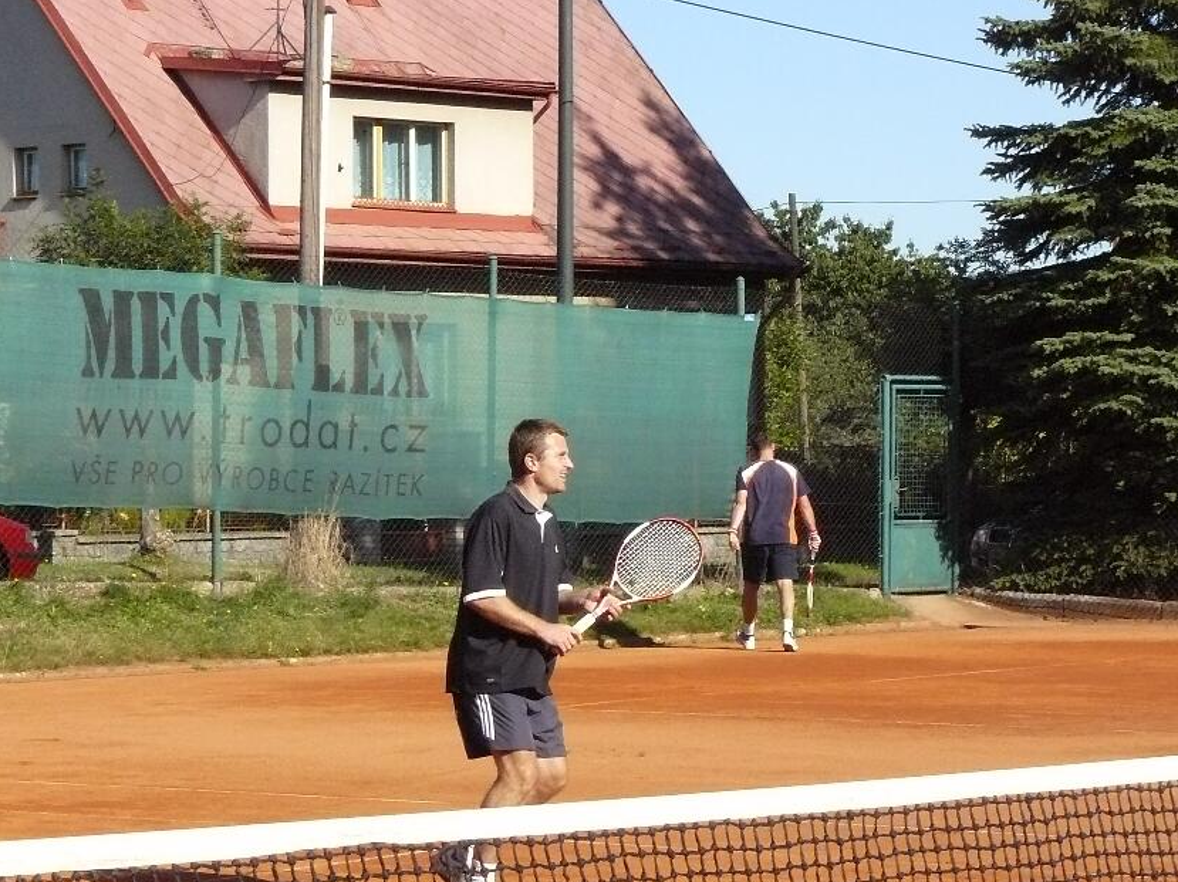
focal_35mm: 131
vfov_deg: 11.3
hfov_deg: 15.1
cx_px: 541
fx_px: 4456
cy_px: 496
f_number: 8
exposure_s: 1/640
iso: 400
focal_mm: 17.7
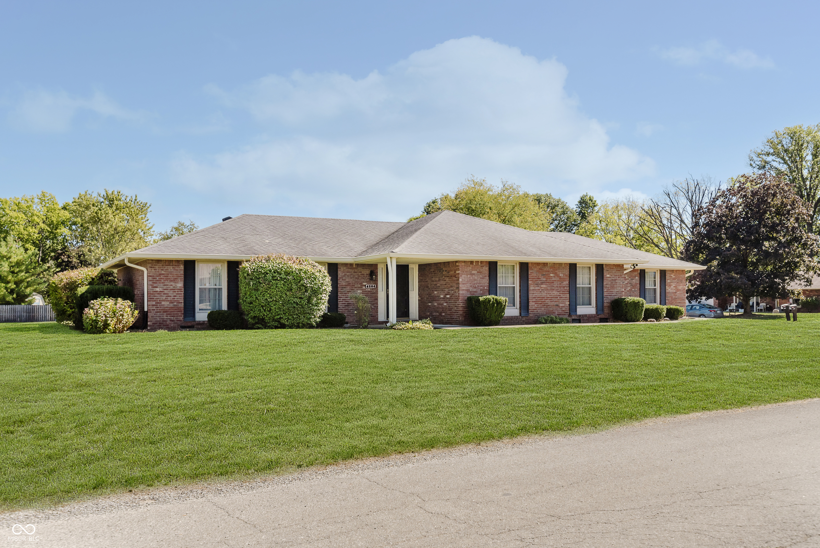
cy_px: 274
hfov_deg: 61.9
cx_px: 410
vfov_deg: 43.6
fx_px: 684
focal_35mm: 30
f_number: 5.6
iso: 320
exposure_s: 1/2500
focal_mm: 30
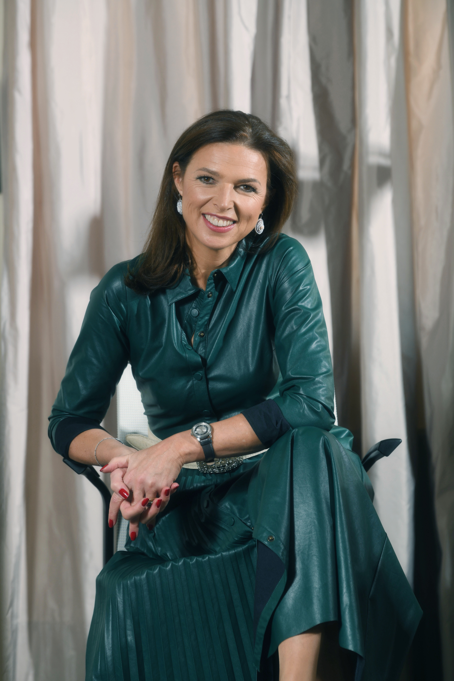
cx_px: 227
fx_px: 3783
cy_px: 340
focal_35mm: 200
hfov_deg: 6.9
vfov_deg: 10.3
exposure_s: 1/200
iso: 320
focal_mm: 200
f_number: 5
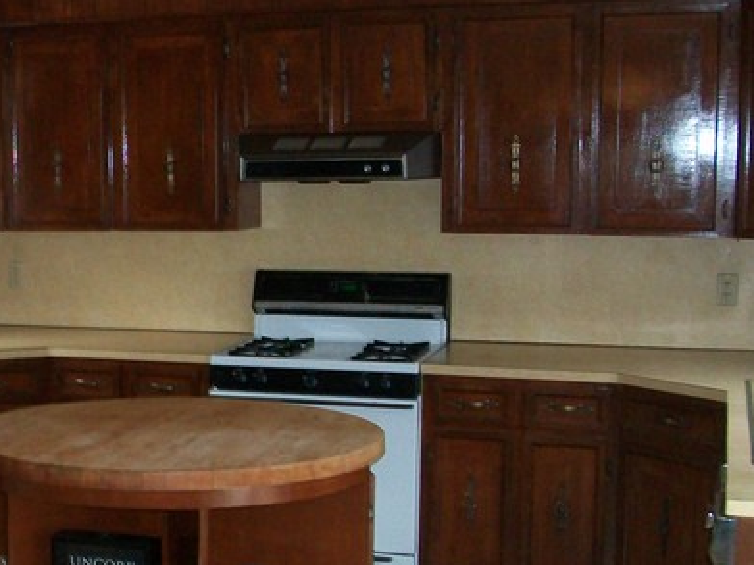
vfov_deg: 21.9
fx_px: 1459
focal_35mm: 67
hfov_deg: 27.7
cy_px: 369
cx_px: 43
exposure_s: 1/60
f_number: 2.8
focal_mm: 5.7
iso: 160
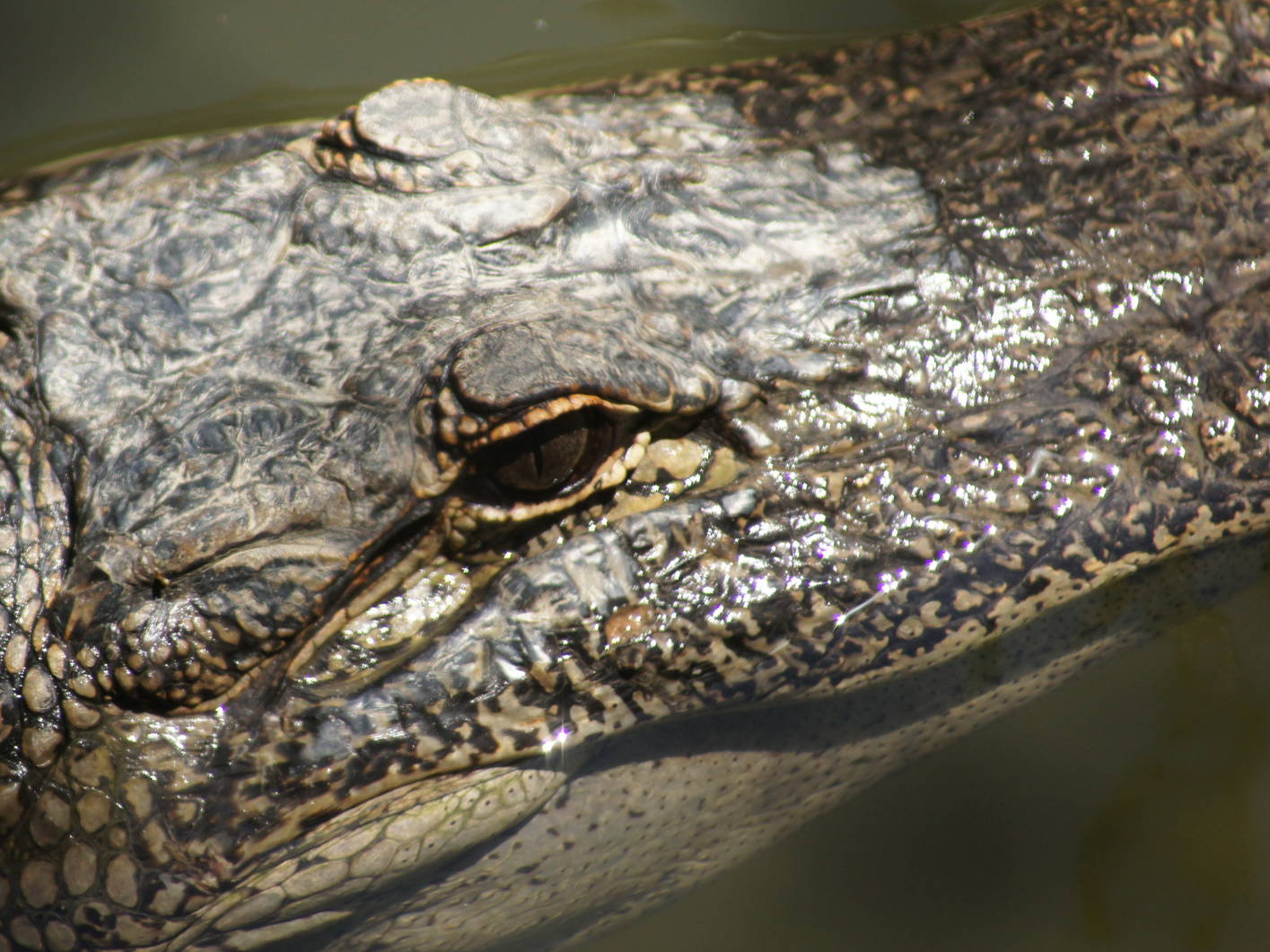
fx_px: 17939
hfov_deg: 4.1
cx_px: 560
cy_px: 476
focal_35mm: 489
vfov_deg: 3.0
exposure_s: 1/500
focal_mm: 300
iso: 400
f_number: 6.3
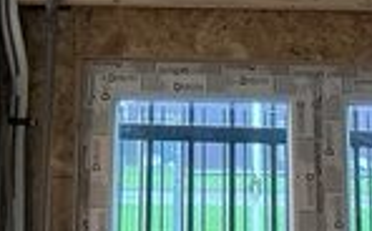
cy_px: -316
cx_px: 133
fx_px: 1346
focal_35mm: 133
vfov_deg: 8.9
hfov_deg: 15.7
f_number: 1.8
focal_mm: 3
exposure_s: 1/50
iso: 200
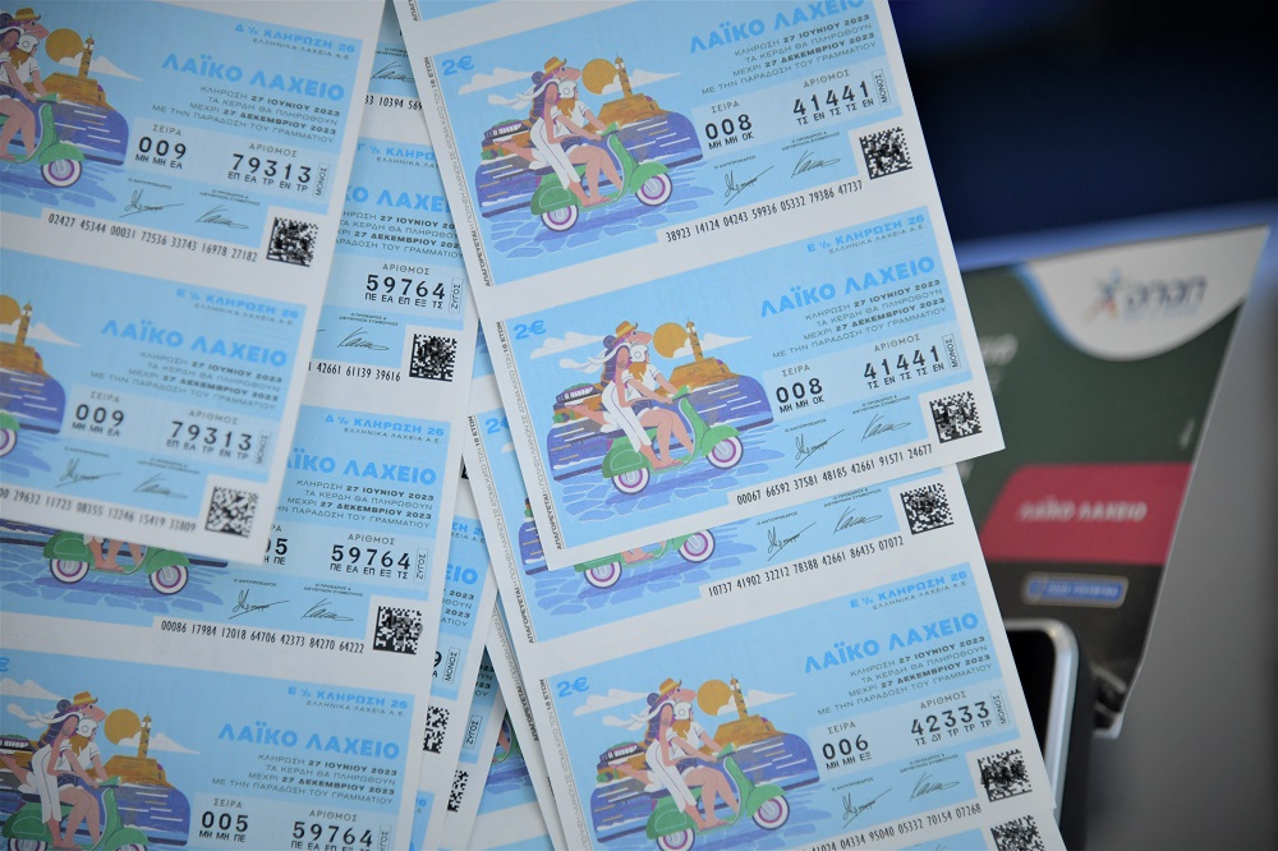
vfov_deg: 13.7
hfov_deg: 20.4
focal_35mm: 100
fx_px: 3549
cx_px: 639
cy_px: 426
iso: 1600
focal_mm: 100
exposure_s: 1/800
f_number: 4
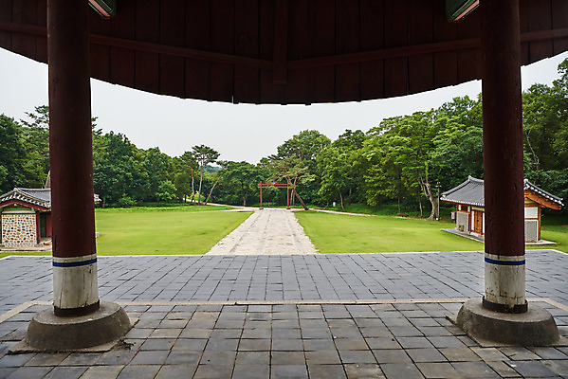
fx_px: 442
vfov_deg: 46.4
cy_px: 190
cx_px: 284
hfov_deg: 65.4
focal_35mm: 28
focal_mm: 28
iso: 1000
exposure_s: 1/3200
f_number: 5.6
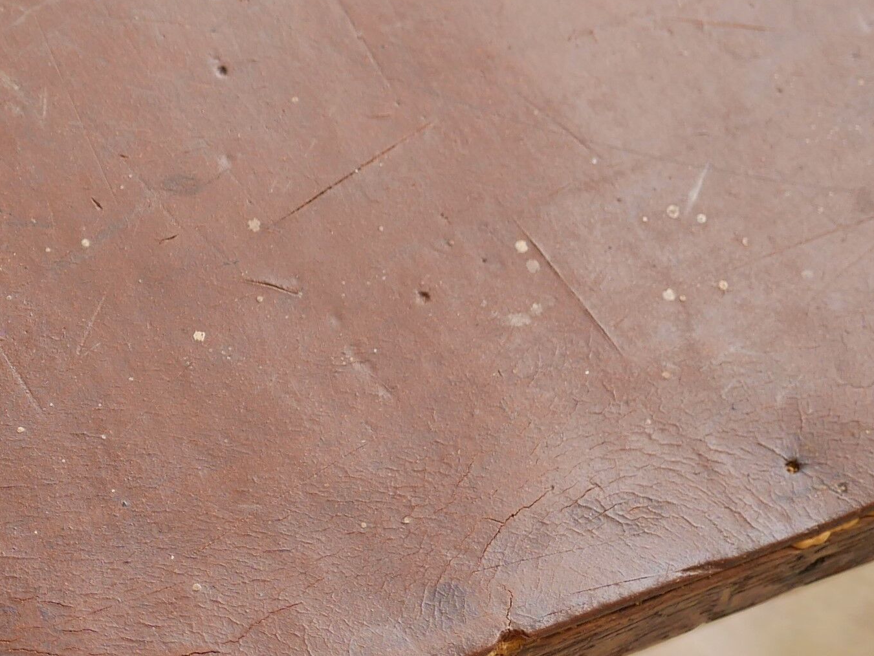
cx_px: -348
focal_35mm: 136
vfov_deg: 10.9
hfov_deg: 13.8
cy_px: 208
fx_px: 3435
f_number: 2.2
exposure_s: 1/200
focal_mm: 20
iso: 200
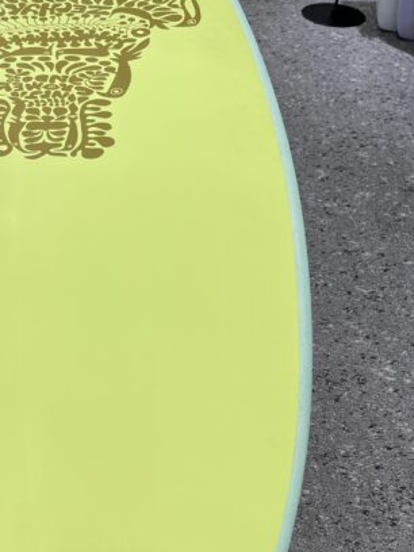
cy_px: 350
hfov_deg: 27.5
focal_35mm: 51
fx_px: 813
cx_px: 38
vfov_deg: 37.2
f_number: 1.6
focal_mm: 5.1
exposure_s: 1/120
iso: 50
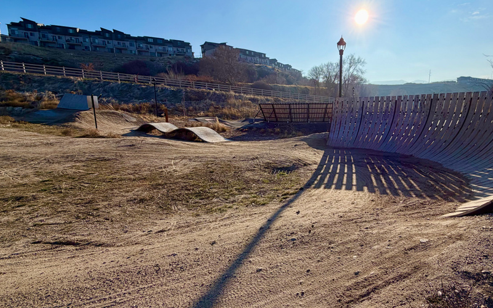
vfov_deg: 62.2
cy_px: 153
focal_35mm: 19
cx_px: 288
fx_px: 255
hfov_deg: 87.2
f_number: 2.2
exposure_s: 1/1656
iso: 20
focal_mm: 2.22
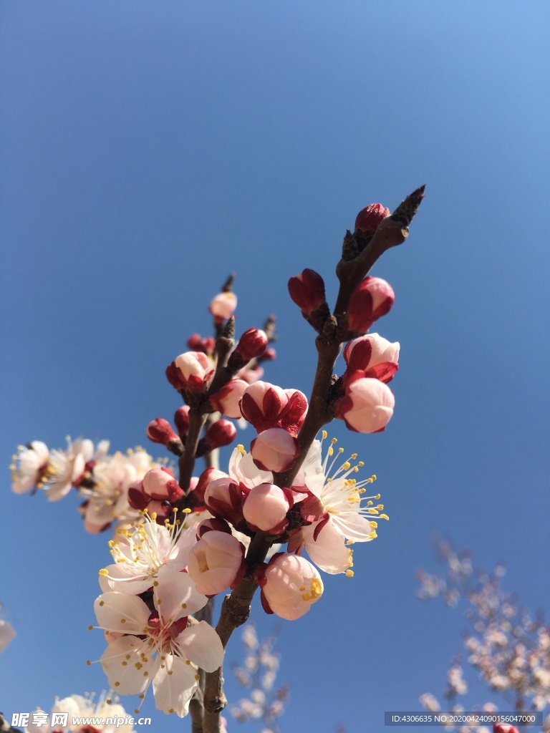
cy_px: 366
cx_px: 275
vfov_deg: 61.7
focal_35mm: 29
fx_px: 614
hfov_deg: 48.2
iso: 25
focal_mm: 4.15
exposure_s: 1/1709
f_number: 2.2
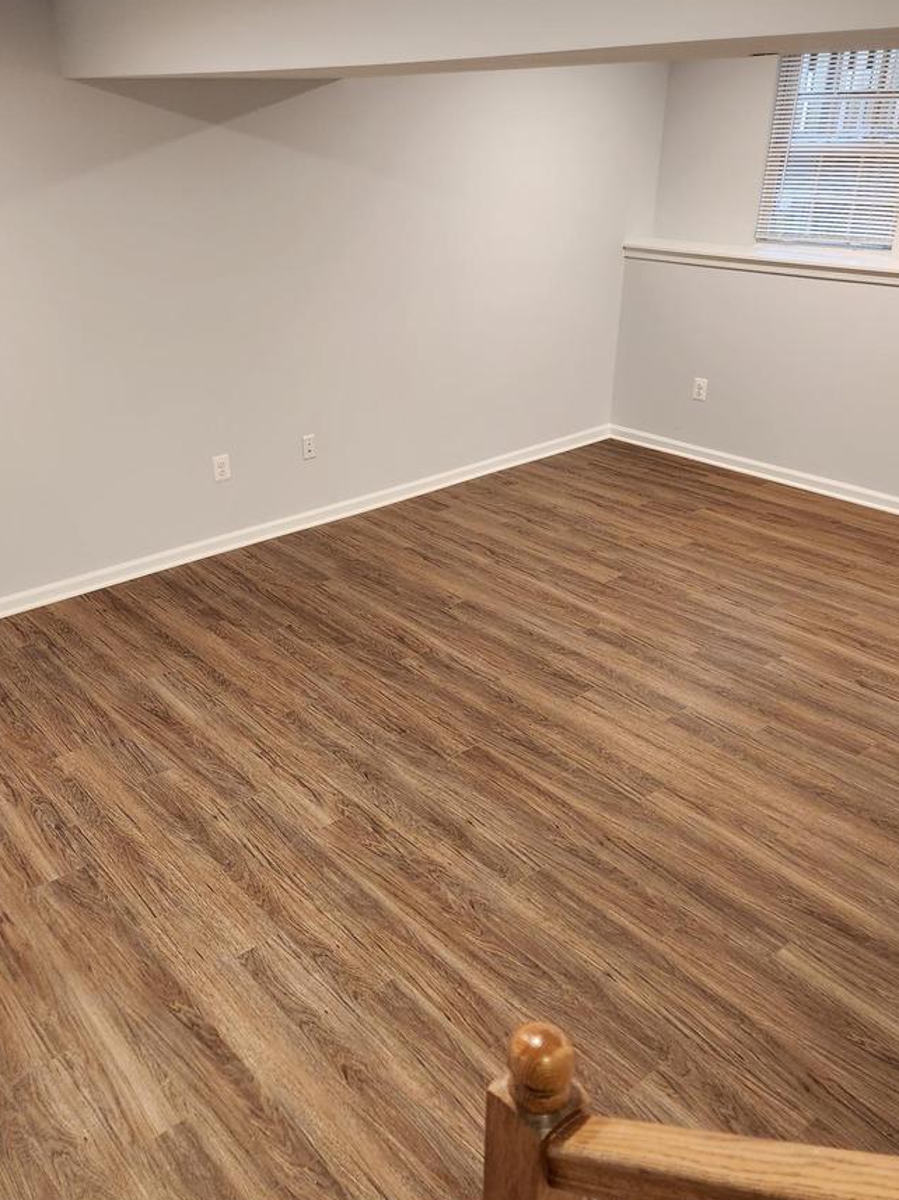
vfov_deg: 61.6
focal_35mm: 29
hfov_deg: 48.0
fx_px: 1005
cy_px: 653
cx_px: 379
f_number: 1.8
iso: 400
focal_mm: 5.4
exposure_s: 1/120
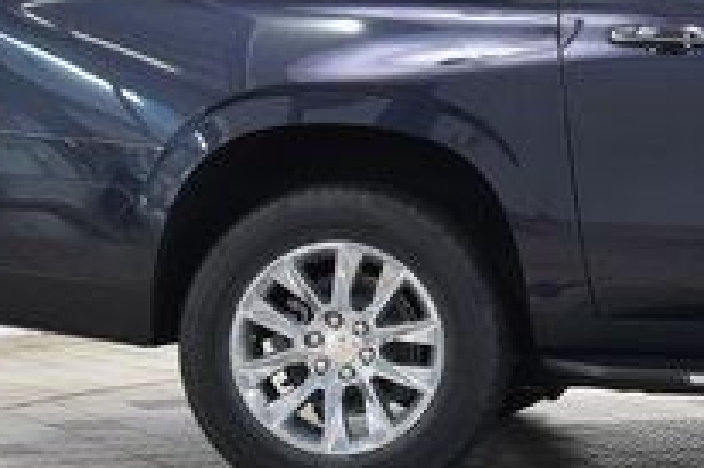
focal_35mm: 140
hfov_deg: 14.0
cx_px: 940
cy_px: 186
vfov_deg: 9.8
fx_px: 2736
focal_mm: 30
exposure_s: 1/15
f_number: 6.3
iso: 800
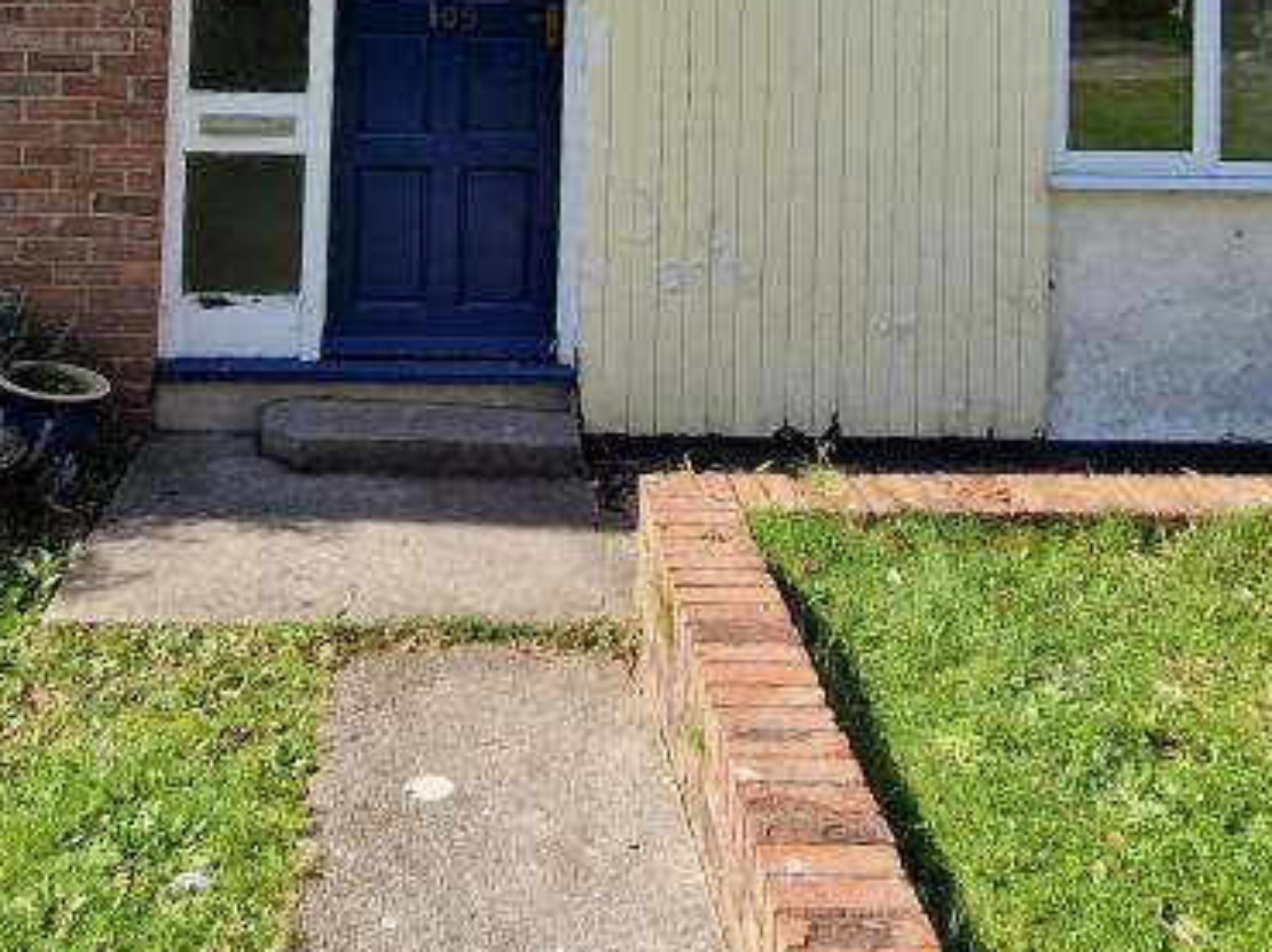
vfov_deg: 33.3
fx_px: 1322
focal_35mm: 36
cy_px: -155
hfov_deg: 51.2
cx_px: 536
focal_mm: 2.2
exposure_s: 1/1004
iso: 50
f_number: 2.2
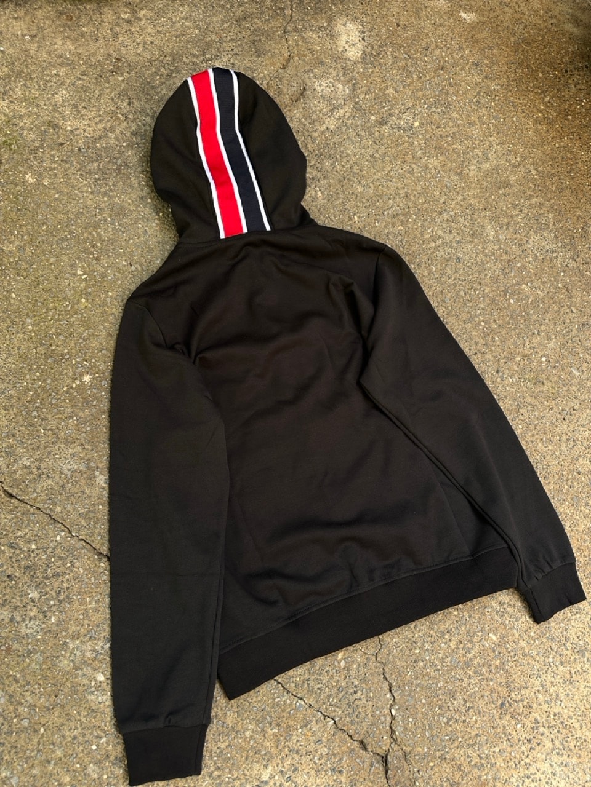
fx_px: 546
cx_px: 296
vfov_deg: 71.6
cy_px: 394
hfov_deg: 56.8
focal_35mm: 24
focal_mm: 6.86
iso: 125
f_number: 1.78
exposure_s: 1/137
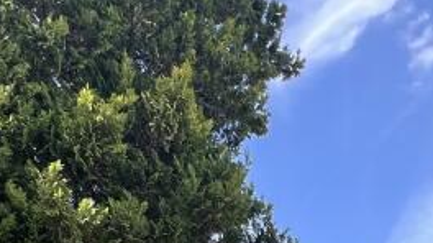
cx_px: 313
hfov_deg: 37.1
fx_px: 631
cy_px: 576
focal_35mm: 55
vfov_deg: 14.6
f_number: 1.8
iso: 32
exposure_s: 1/212
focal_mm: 1.57
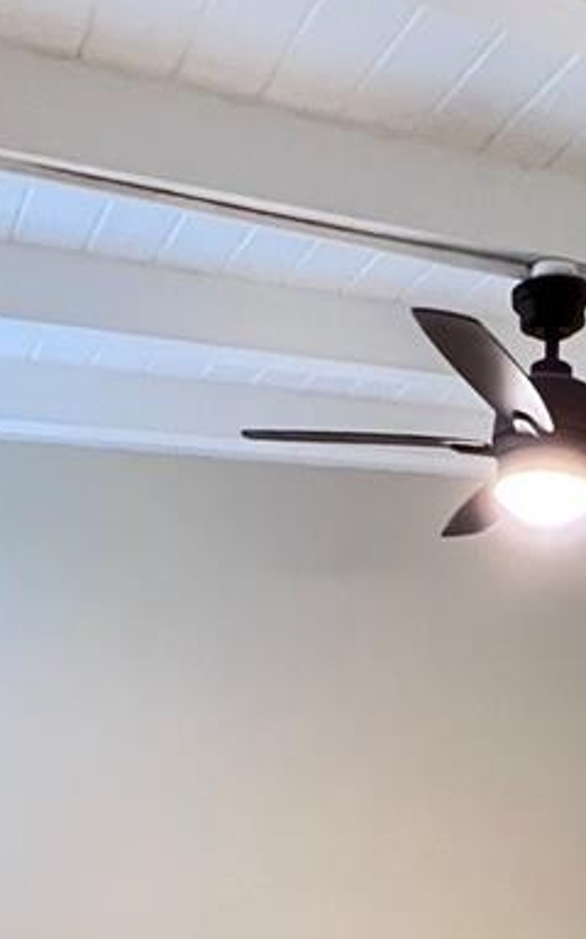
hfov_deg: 28.6
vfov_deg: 37.0
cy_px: 1088
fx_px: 1101
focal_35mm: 43
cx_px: 535
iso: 800
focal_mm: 1.57
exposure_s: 1/40
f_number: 1.8
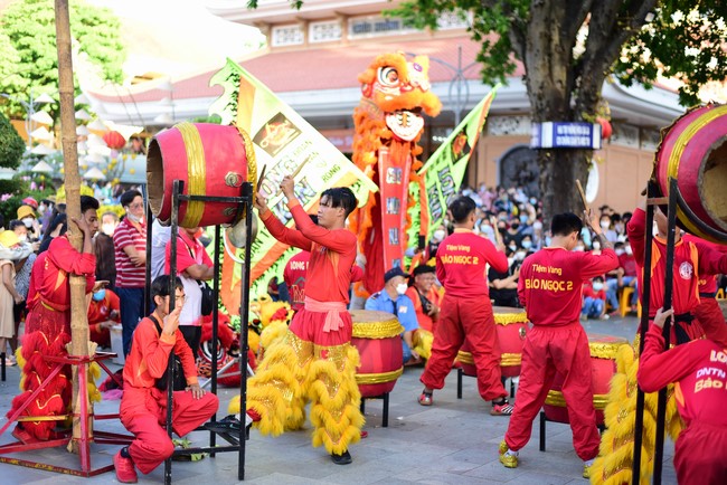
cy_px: 242
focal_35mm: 50
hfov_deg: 39.6
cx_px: 364
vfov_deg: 27.0
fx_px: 1010
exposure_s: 1/200
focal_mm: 50
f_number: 2
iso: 100
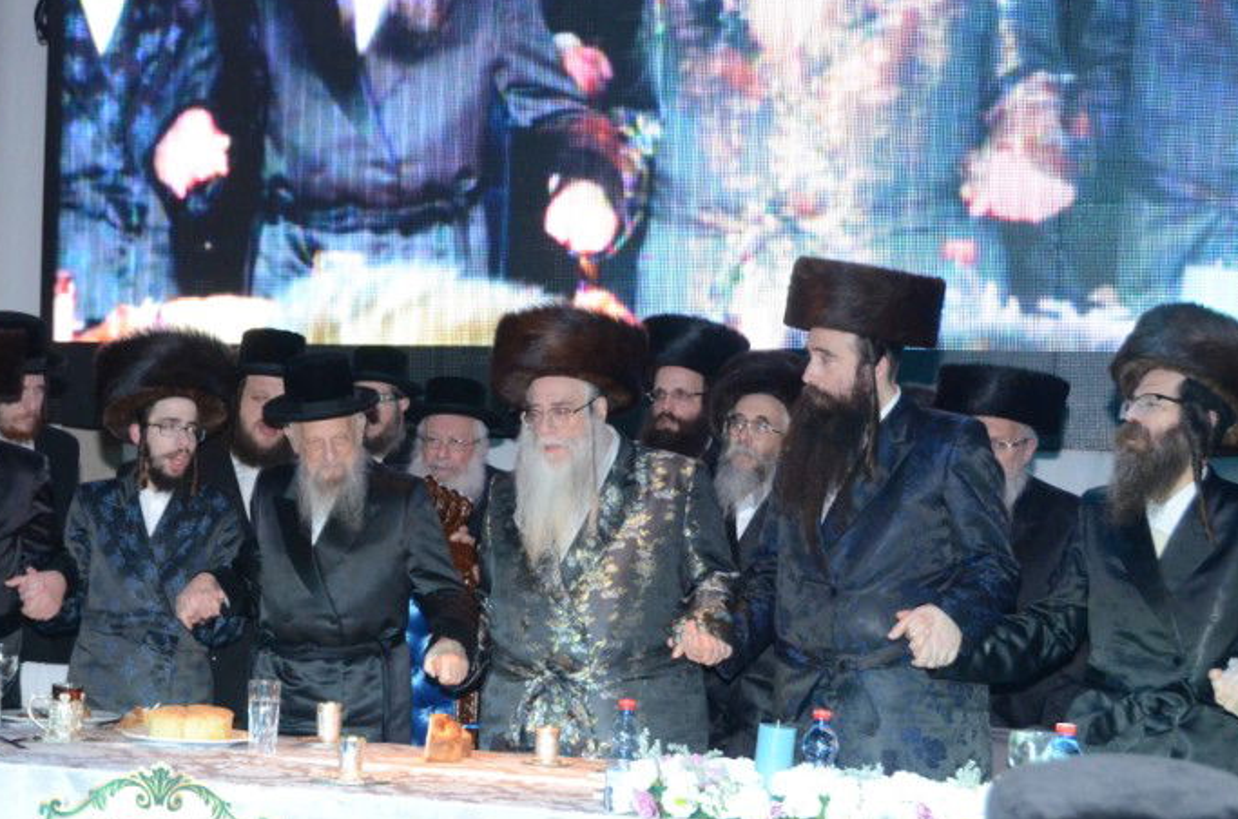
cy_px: 429
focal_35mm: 72
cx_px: 410
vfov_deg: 18.8
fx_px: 2470
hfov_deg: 28.0
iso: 2500
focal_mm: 32
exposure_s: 1/160
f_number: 5.6
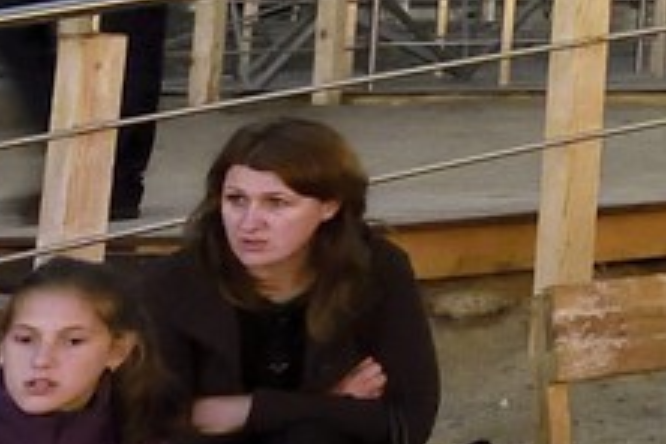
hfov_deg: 9.9
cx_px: 2115
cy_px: -432
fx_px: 2664
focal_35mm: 144
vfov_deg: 9.0
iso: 4000
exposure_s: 1/25
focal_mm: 20
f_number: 6.3
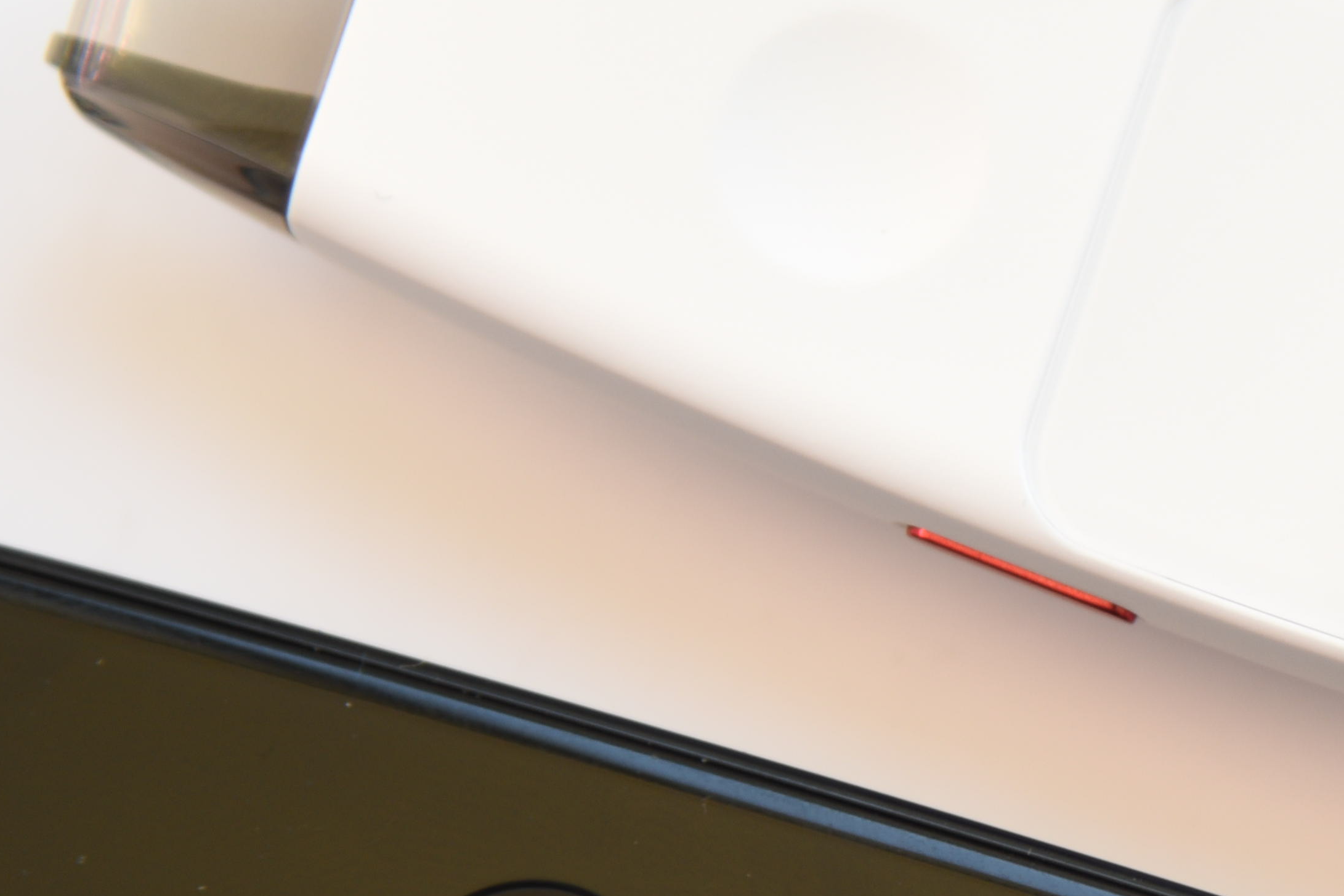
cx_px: 1512
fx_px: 12357
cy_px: 825
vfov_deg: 4.1
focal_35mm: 331
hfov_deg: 6.2
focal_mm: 120
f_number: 4
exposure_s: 1/100
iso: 400
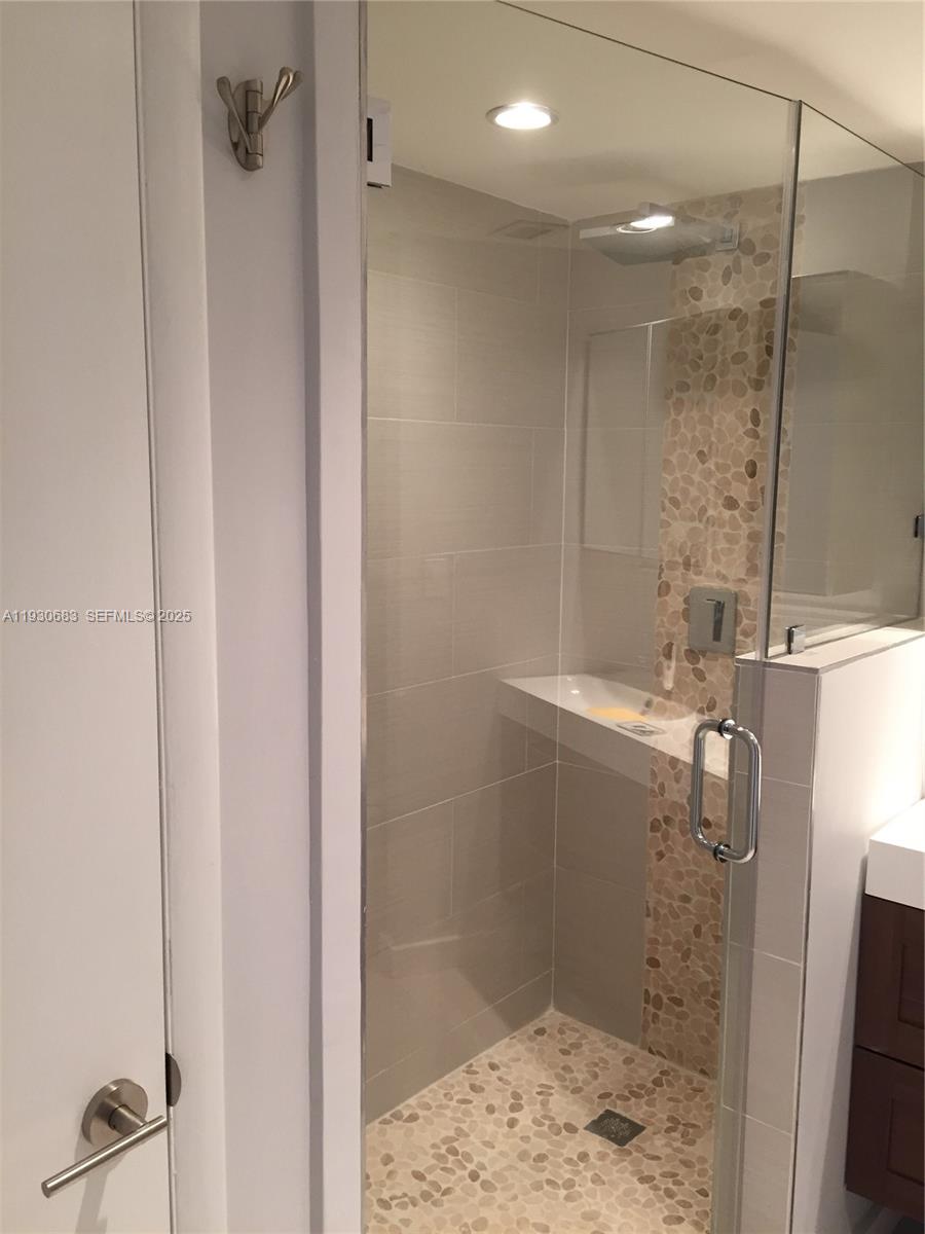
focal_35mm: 29
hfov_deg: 48.2
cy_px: 617
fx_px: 1033
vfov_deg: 61.7
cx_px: 462
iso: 80
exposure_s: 1/30
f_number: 2.2
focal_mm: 4.15
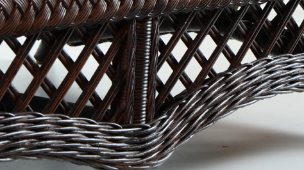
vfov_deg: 6.3
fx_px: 1547
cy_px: 22
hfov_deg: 11.2
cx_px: 106
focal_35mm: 192
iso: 160
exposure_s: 1/200
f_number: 11
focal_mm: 58
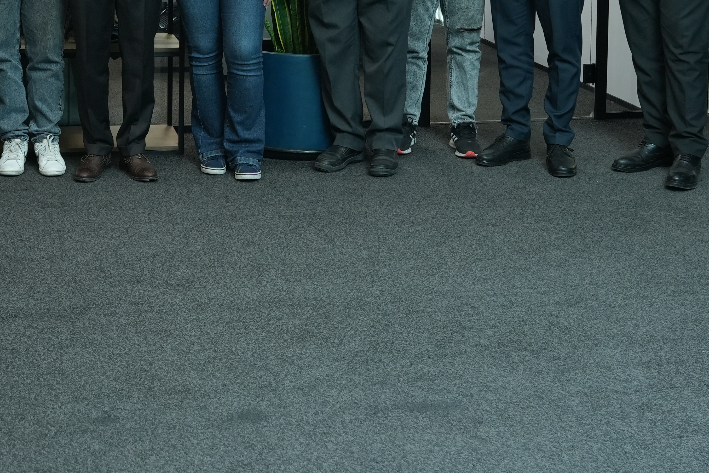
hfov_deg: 31.8
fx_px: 1221
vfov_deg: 20.5
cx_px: 185
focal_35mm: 62
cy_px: -95
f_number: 5
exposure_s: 1/100
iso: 1000
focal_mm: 24
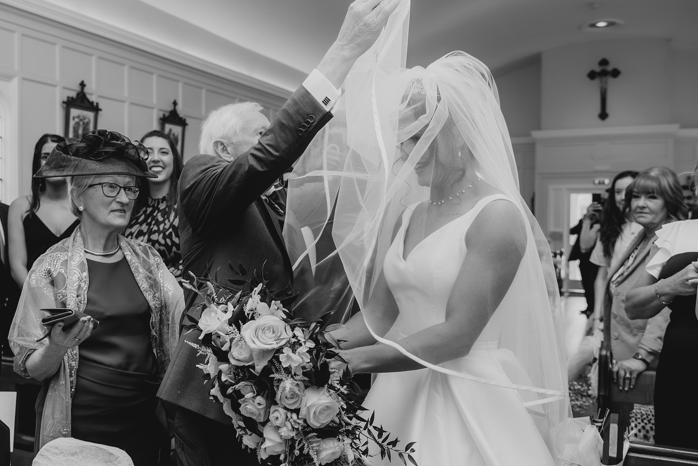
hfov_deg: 55.7
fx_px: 659
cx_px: 311
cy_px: 237
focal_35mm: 34
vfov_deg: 38.9
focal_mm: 28
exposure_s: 1/160
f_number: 4
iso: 400
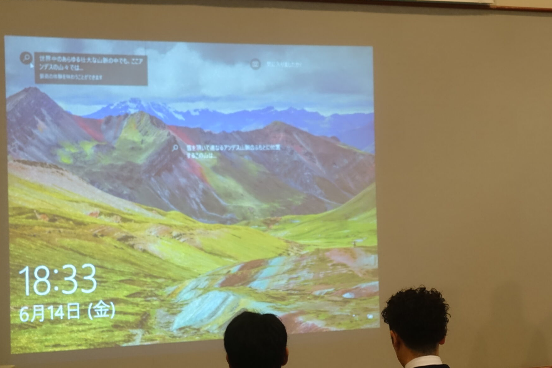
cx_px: 373
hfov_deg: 19.9
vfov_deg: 13.4
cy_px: 113
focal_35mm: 102
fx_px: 1564
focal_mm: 25.7
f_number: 2.8
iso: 800
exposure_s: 1/40
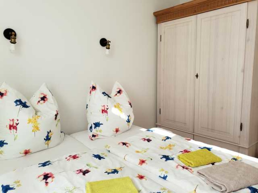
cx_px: 129
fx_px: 194
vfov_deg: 53.1
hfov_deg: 67.3
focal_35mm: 26
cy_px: 96
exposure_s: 1/219
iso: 50
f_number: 2.4
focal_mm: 4.3
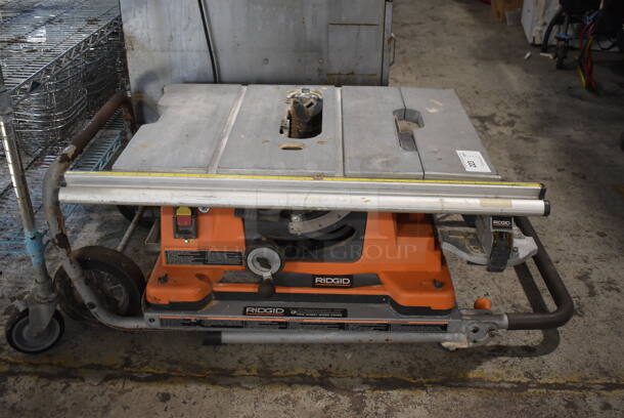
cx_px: 312
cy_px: 209
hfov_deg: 53.1
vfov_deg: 37.0
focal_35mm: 36
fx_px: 625
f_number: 3.8
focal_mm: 24
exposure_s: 1/125
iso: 1250
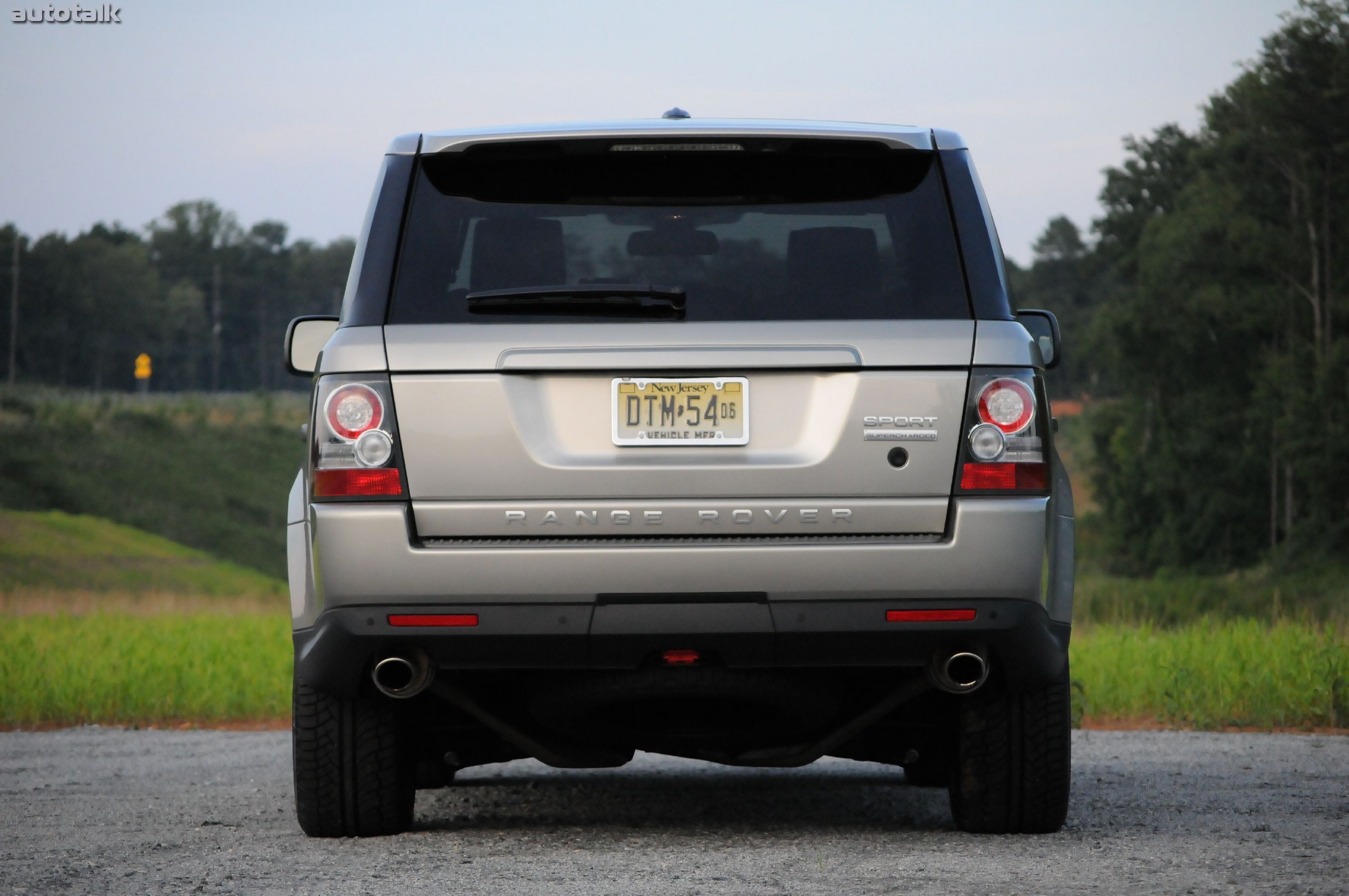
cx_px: 674
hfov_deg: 14.9
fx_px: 5165
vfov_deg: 9.9
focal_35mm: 138
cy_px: 448
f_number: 5
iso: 2000
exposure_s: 1/1250
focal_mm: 92
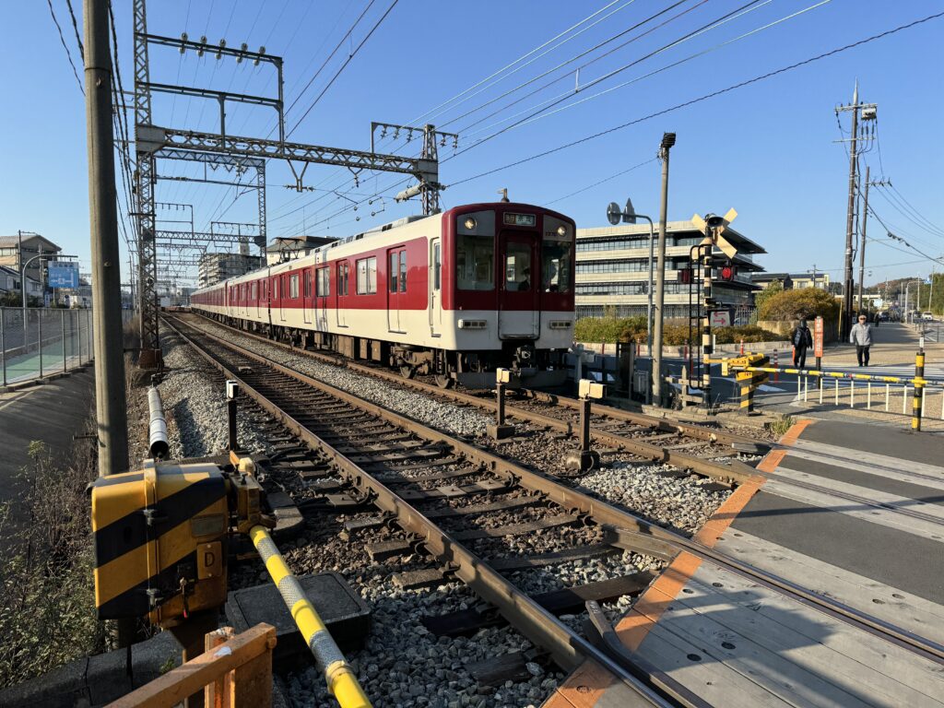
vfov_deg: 56.8
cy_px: 354
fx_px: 654
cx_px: 472
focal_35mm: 24
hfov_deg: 71.6
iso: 80
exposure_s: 1/2710
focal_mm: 6.86
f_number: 1.78
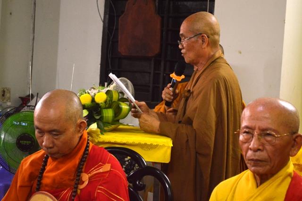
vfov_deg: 16.5
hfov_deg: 24.6
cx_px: 151
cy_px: 100
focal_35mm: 82
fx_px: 692
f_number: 5.6
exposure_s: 1/60
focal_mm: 55
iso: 1250
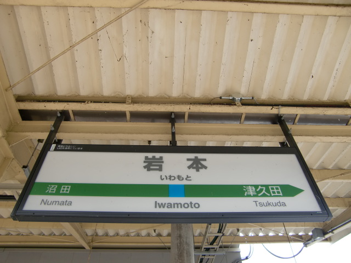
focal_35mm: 28
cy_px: 132
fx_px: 284
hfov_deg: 63.4
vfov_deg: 49.7
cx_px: 176
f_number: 2.6
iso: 64
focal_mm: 4.9
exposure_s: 1/100
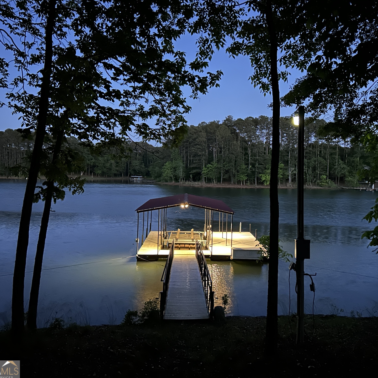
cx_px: 218
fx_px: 383
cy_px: 188
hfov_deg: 52.3
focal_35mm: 31
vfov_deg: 52.5
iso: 1000
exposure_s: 1/9
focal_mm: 5.7
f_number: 1.5
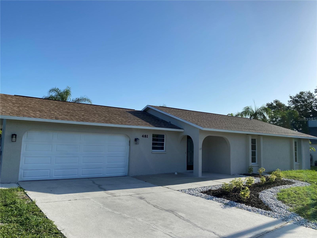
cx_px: 158
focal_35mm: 26
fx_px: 238
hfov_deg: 67.3
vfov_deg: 53.1
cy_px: 119
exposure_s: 1/3610
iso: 32
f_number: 1.8
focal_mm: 4.25
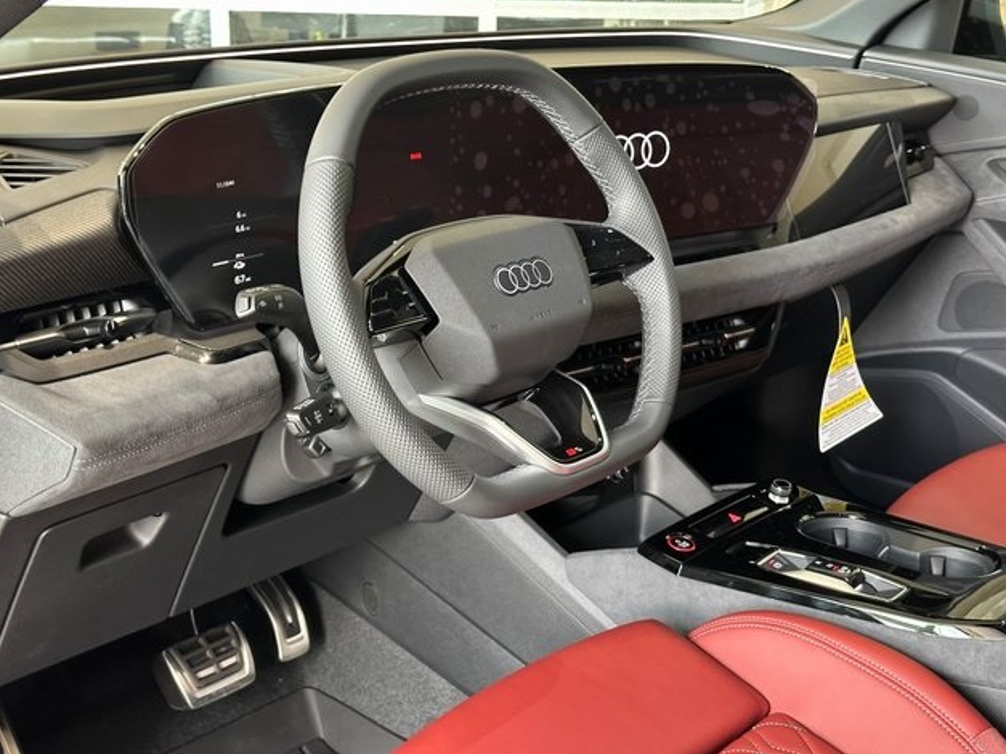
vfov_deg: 29.7
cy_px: 371
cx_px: 512
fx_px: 1424
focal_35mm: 49
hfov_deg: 38.9
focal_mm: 6.86
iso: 320
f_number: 1.78
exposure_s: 1/40
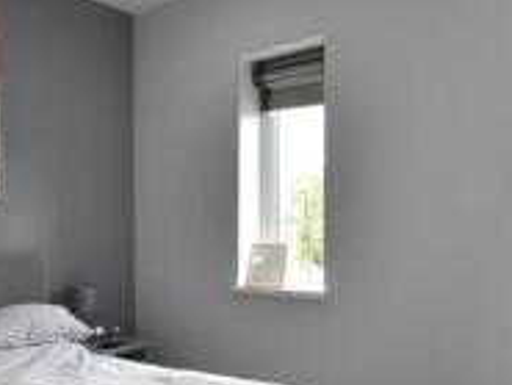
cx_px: 202
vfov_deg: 38.3
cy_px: 256
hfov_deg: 49.8
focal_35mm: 37
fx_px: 548
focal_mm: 10
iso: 100
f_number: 8
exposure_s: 1/4
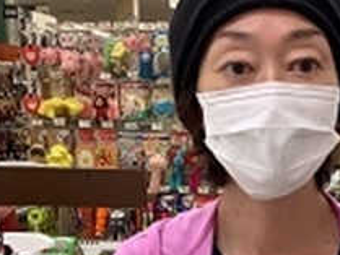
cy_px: 261
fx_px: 875
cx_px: 233
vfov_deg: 16.2
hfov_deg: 21.9
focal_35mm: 89
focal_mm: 3.3
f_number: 2.4
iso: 80
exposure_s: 1/50
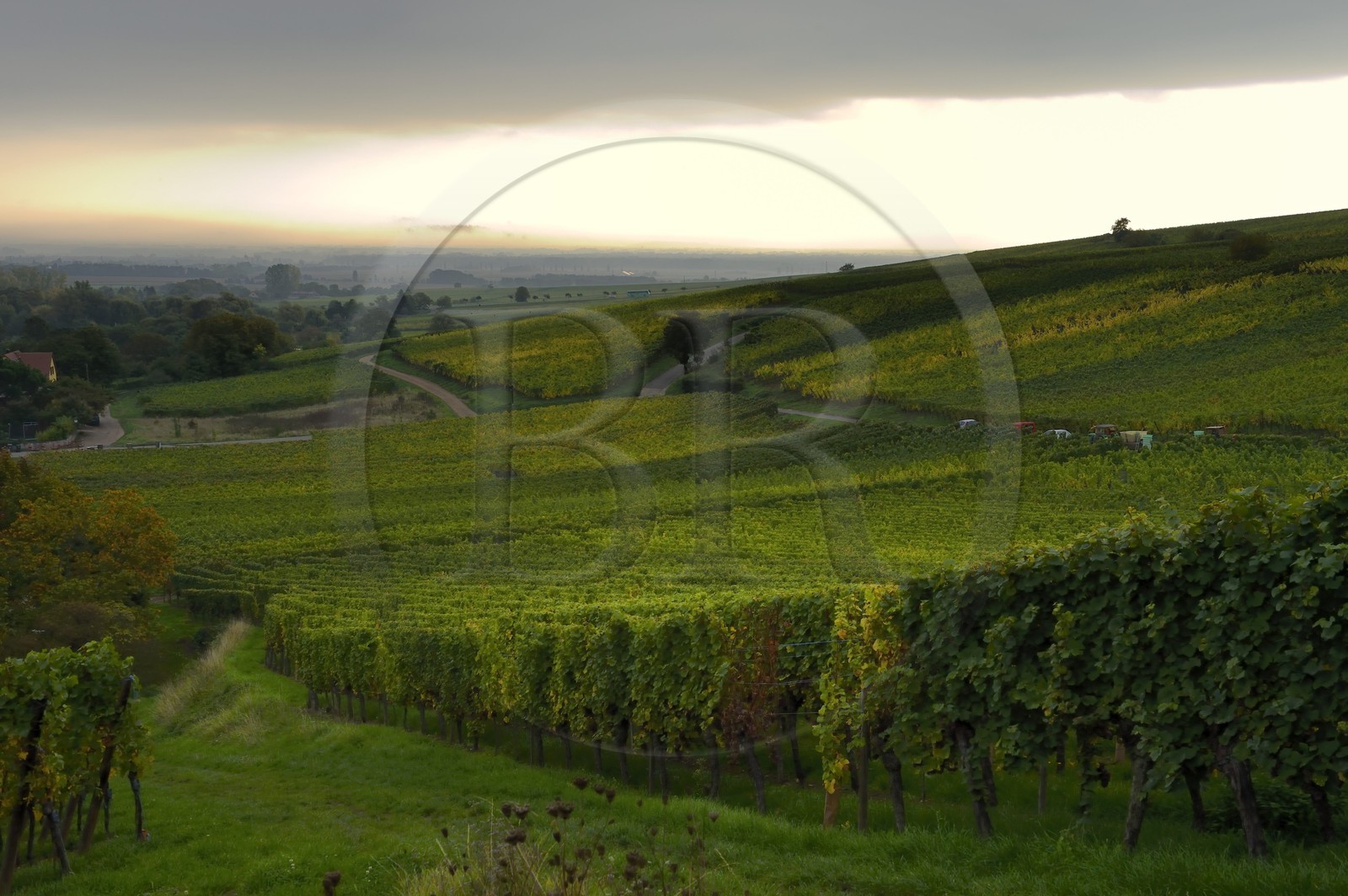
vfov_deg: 29.8
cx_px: 674
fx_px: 1684
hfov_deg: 43.6
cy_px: 448
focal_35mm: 45
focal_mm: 45
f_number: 9
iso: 800
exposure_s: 1/160
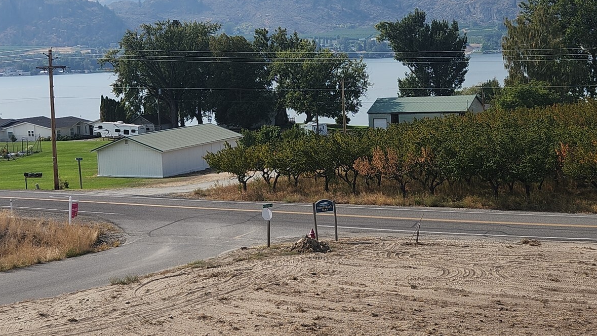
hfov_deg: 58.0
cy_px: 127
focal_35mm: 34
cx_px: 318
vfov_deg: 34.5
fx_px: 538
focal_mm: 5.4
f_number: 1.8
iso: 20
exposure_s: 1/2404
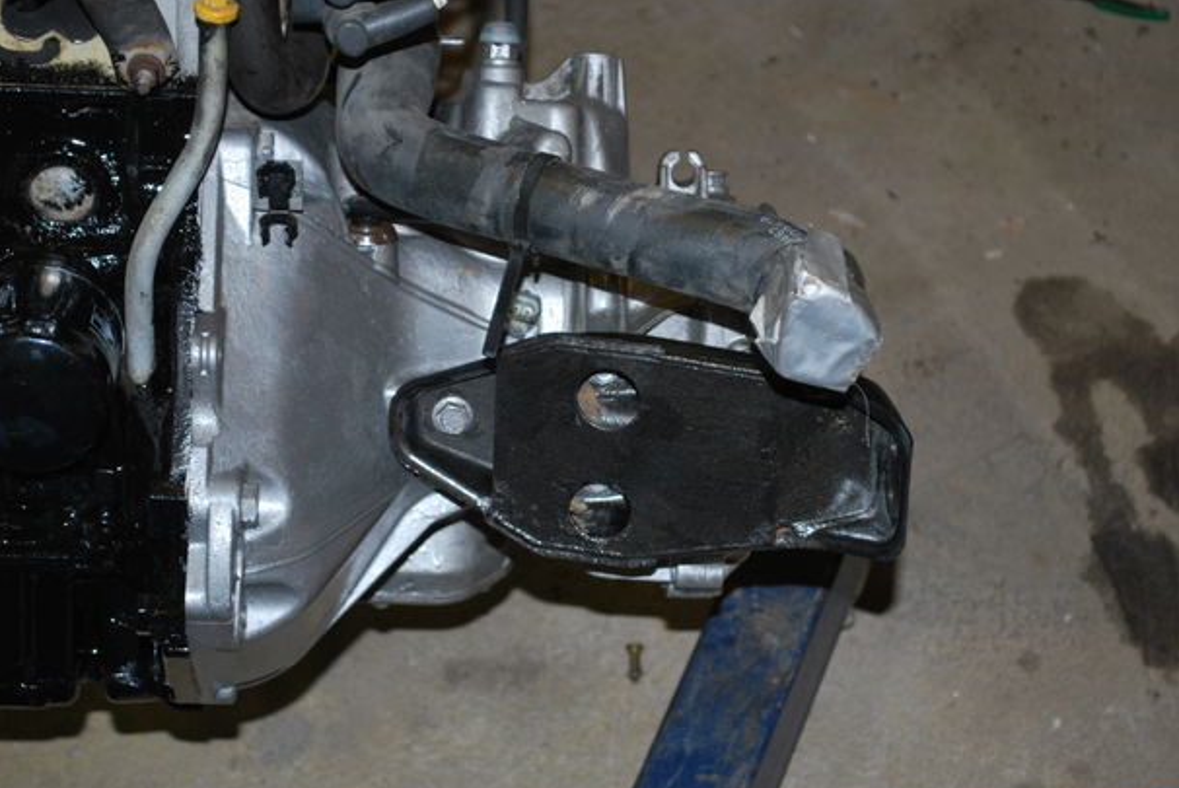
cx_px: 590
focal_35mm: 76
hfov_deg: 26.6
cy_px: 412
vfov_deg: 18.0
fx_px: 2491
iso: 200
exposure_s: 1/60
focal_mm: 48
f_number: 5.6
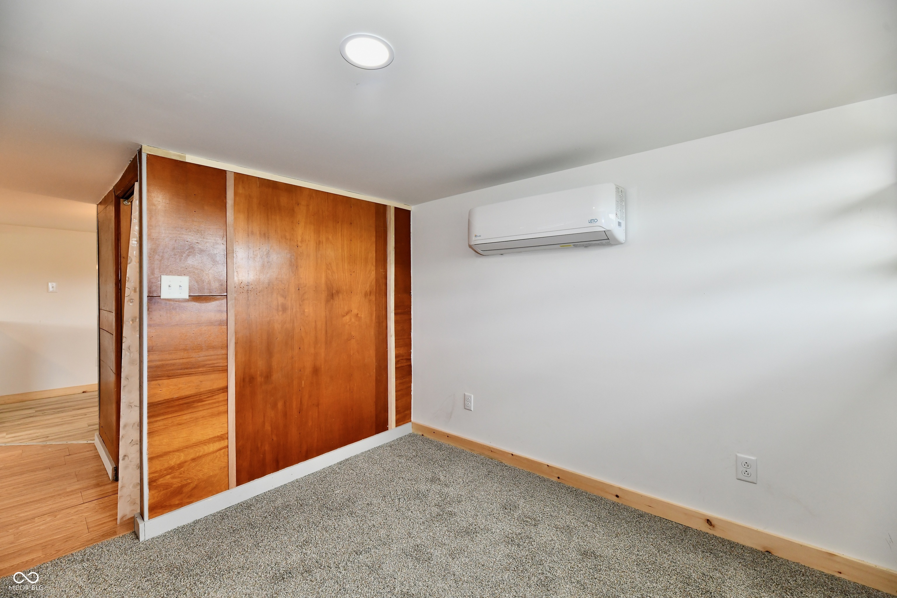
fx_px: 349
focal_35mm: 14
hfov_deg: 104.3
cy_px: 299
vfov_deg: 81.2
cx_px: 448
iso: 640
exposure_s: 1/100
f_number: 6.3
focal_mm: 14
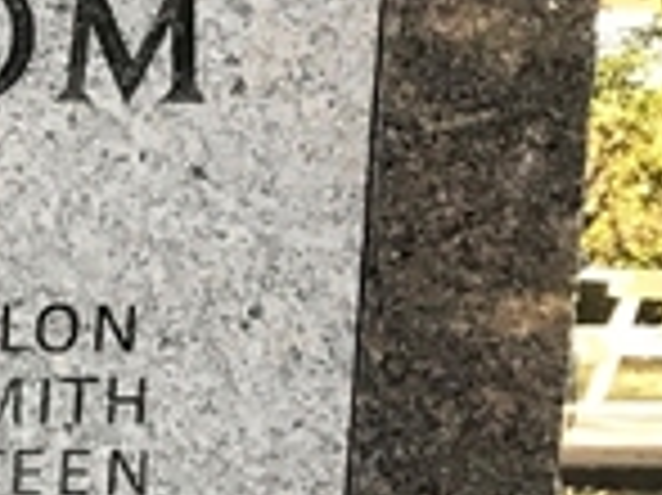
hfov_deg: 8.5
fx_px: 3726
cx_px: -1329
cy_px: 788
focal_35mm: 195
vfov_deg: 7.5
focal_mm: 3.99
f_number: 1.8
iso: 40
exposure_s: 1/120
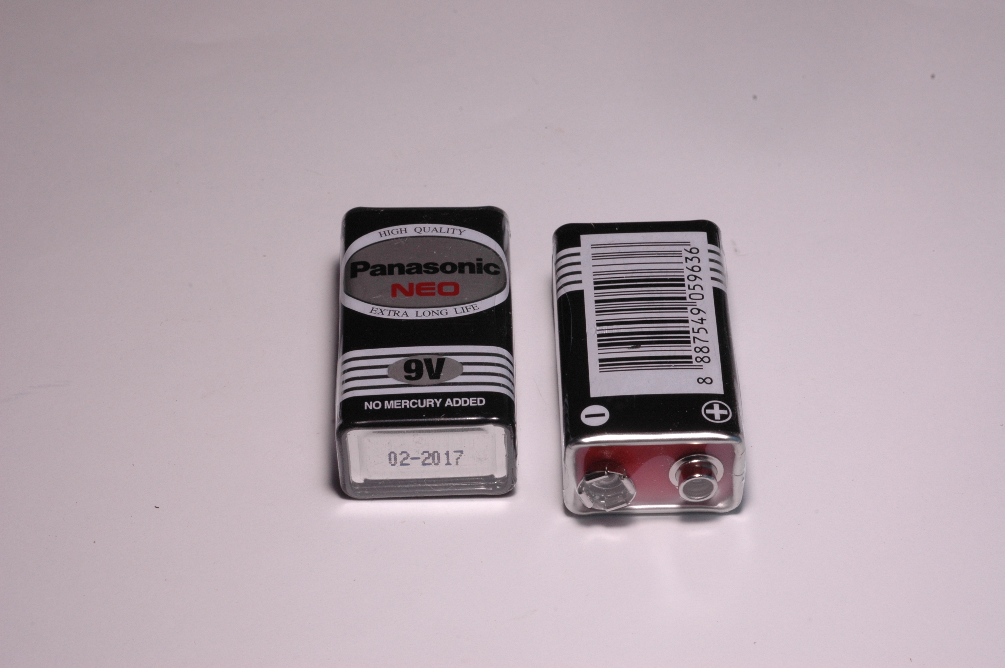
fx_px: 2510
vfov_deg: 15.2
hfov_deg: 22.6
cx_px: 502
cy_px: 334
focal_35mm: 90
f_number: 22
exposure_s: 1/15
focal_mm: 60
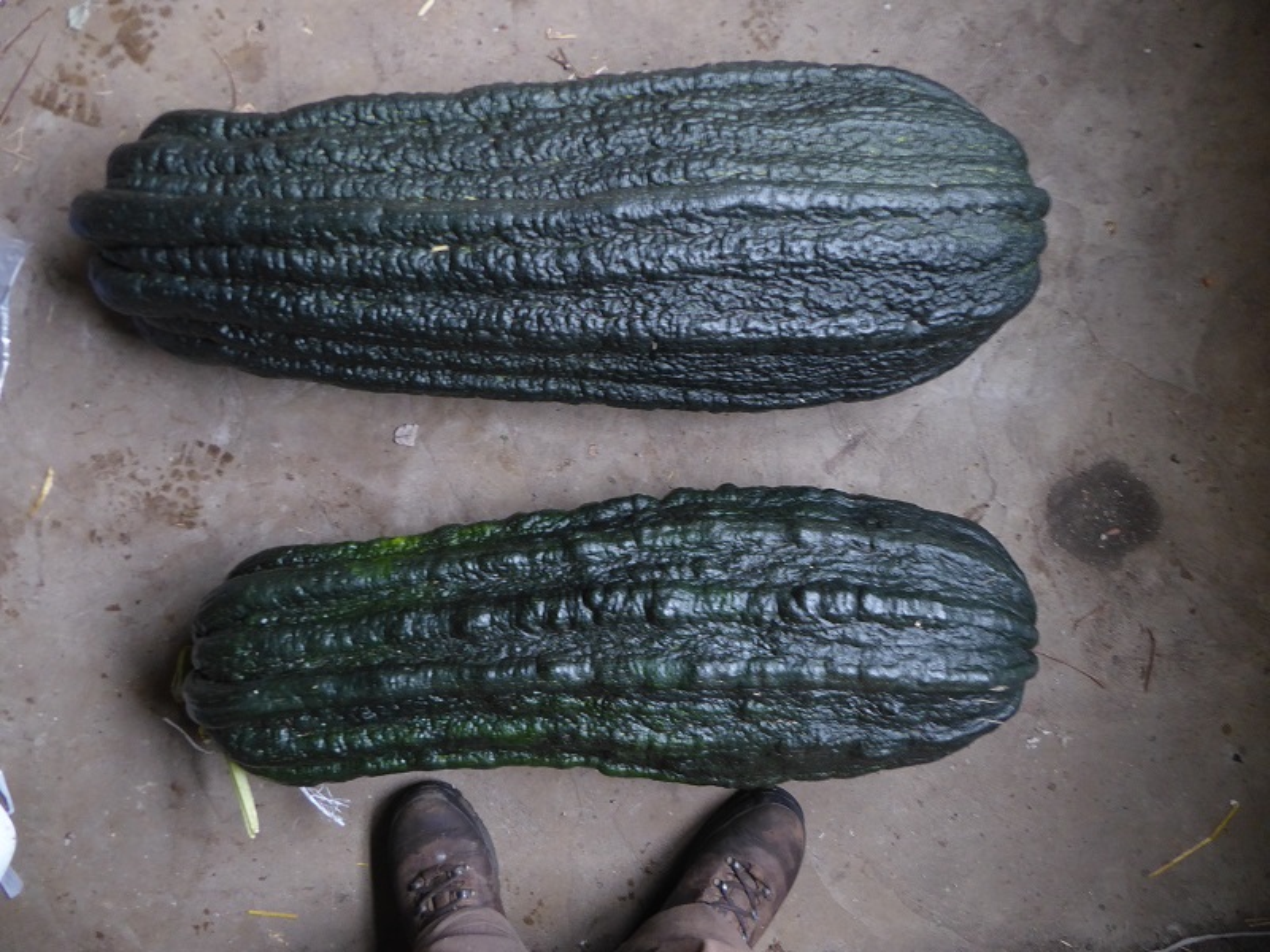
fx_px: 881
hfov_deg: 71.6
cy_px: 476
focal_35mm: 24
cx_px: 635
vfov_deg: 56.8
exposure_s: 1/4
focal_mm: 4.3
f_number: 3.3
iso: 200
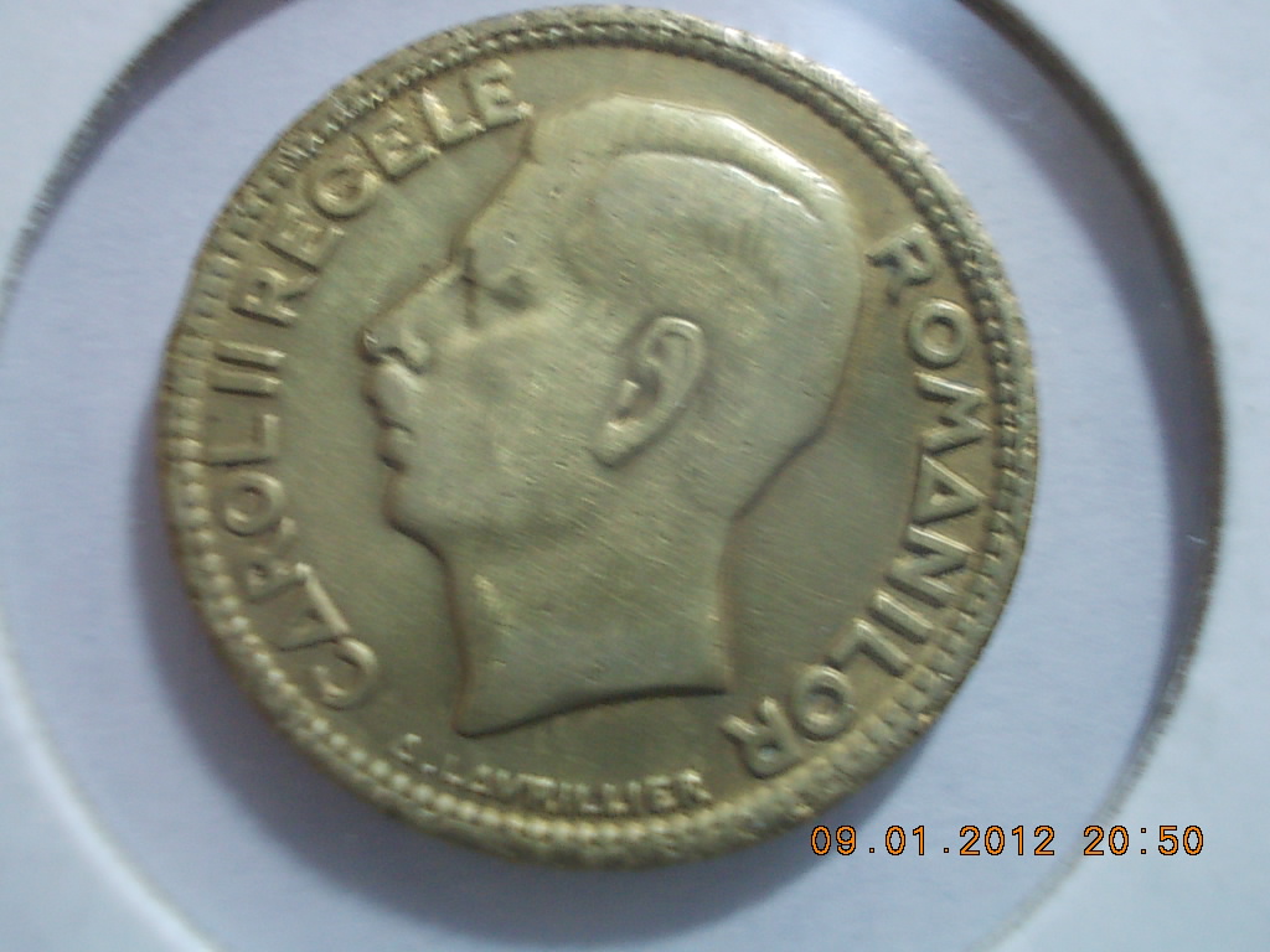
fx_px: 1578
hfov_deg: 43.9
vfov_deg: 33.6
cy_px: 476
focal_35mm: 43
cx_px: 635
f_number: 3.3
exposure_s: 1/5
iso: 200
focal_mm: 6.1
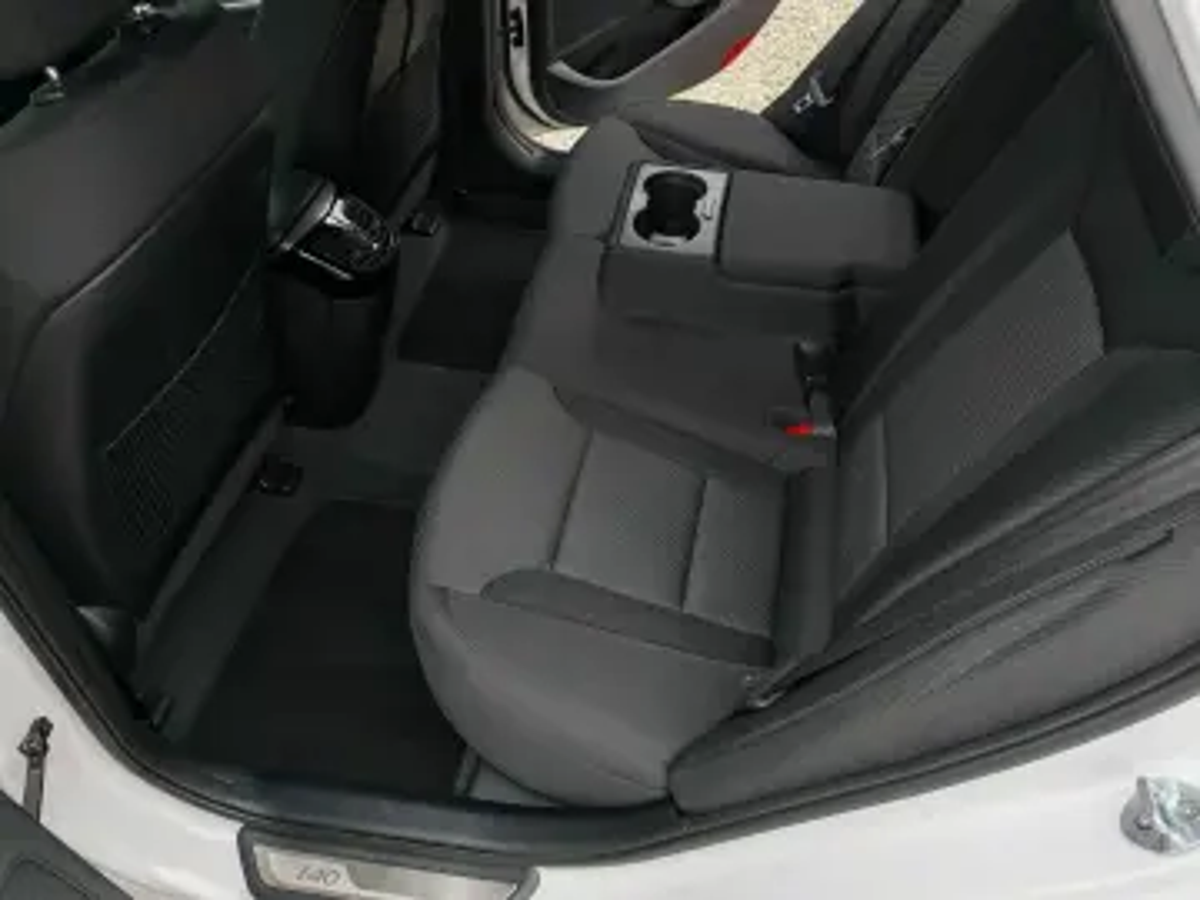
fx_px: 901
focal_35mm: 26
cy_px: 450
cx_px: 600
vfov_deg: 53.1
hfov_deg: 67.3
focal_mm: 5.4
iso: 100
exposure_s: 1/100
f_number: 1.6
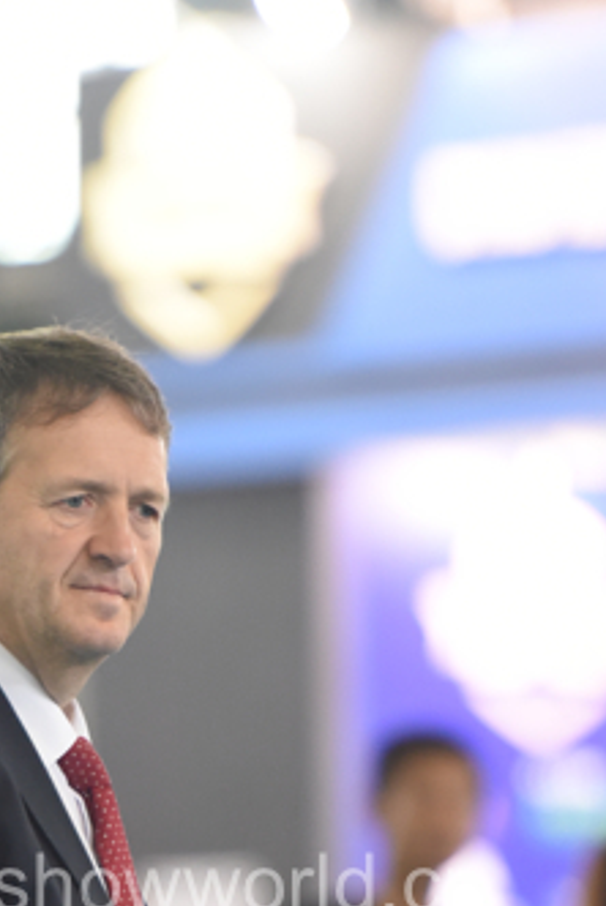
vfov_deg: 4.3
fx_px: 12144
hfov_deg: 2.9
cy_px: 884
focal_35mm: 482
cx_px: 96
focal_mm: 200
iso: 2500
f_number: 2.8
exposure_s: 1/200
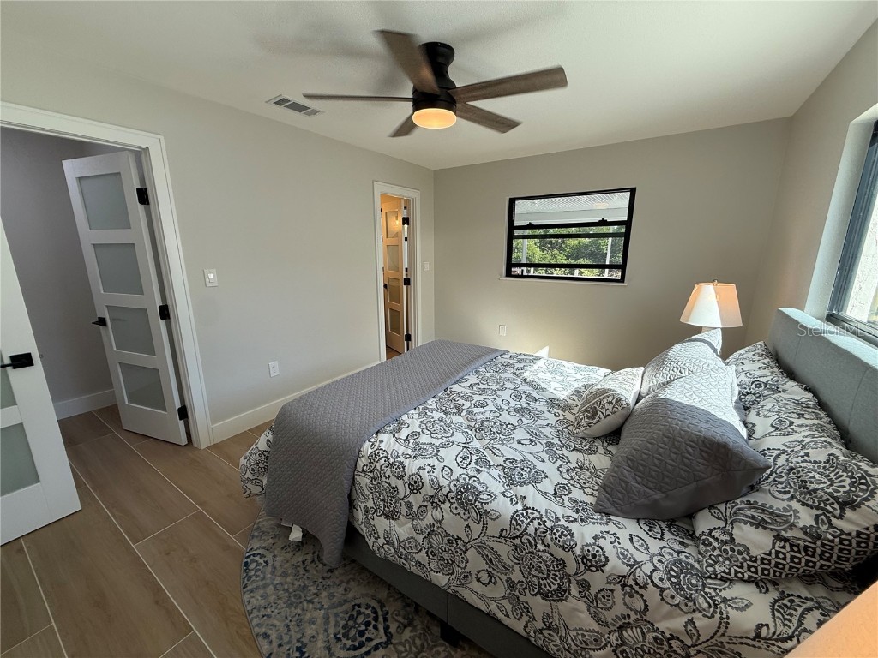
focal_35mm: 14
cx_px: 439
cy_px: 329
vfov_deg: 85.7
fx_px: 355
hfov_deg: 102.1
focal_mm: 2.22
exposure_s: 1/230
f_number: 2.2
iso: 64
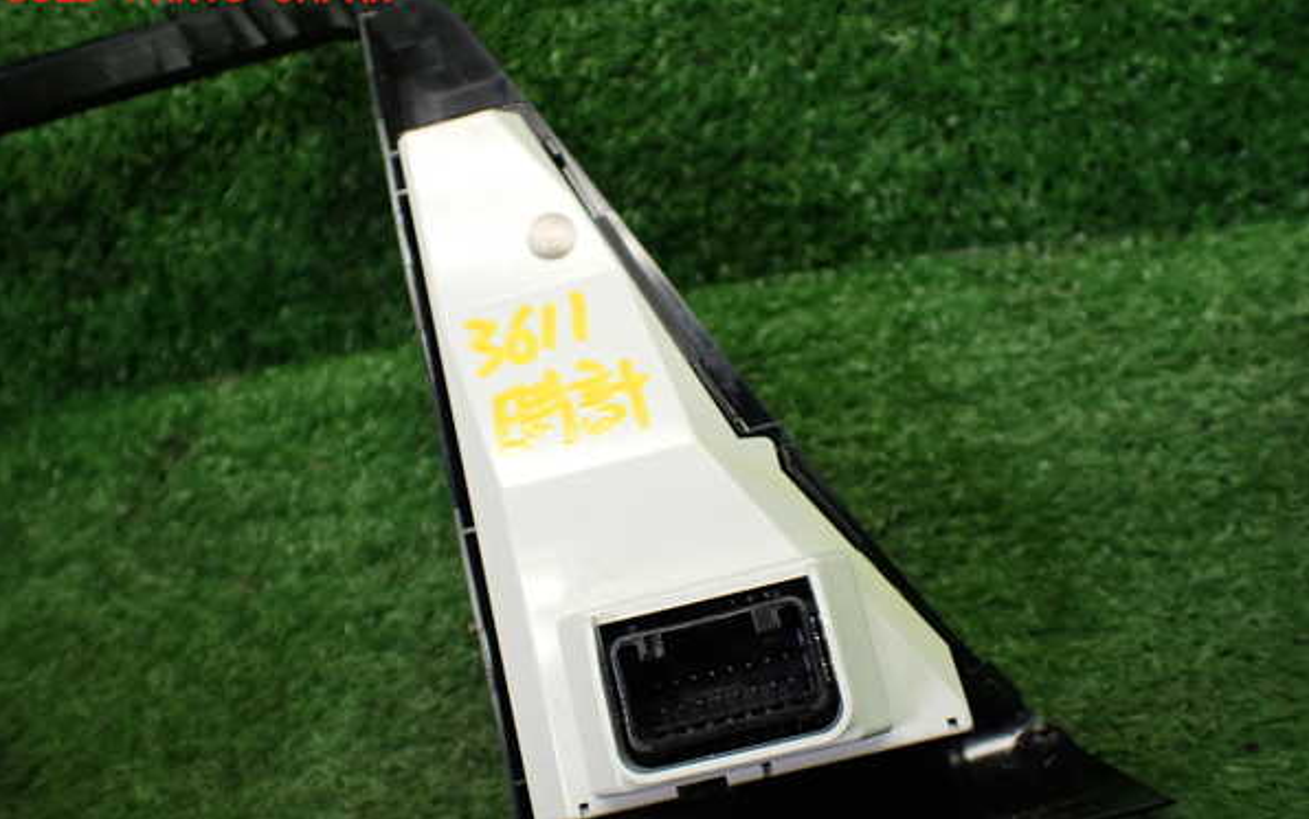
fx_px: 1142
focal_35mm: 32
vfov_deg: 39.4
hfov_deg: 59.6
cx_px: 652
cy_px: 455
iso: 320
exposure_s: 1/125
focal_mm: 5.4
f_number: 2.3
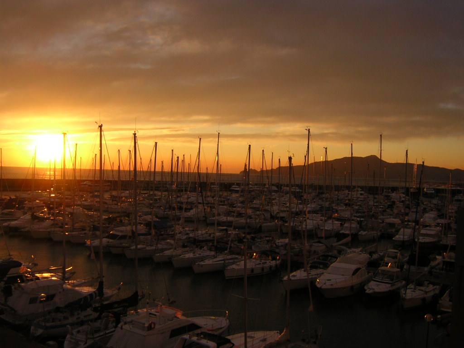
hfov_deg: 51.4
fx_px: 483
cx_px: 232
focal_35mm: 36
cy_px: 174
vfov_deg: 39.7
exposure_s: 1/187
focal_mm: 4.7
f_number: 5.2
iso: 100
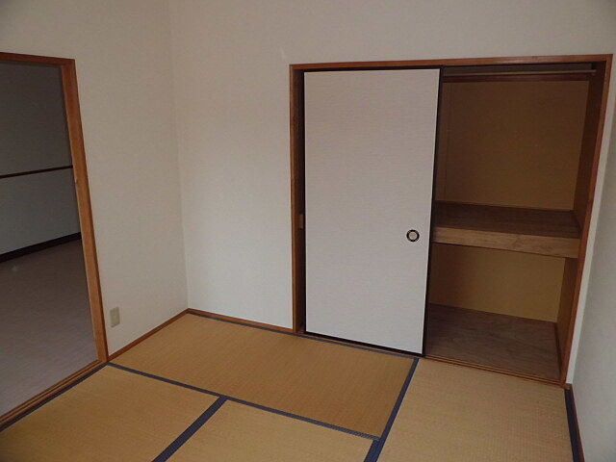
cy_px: 231
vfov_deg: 53.1
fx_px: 463
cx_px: 308
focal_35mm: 26
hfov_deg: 67.3
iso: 64
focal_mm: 4.7
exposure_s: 1/250
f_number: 2.8
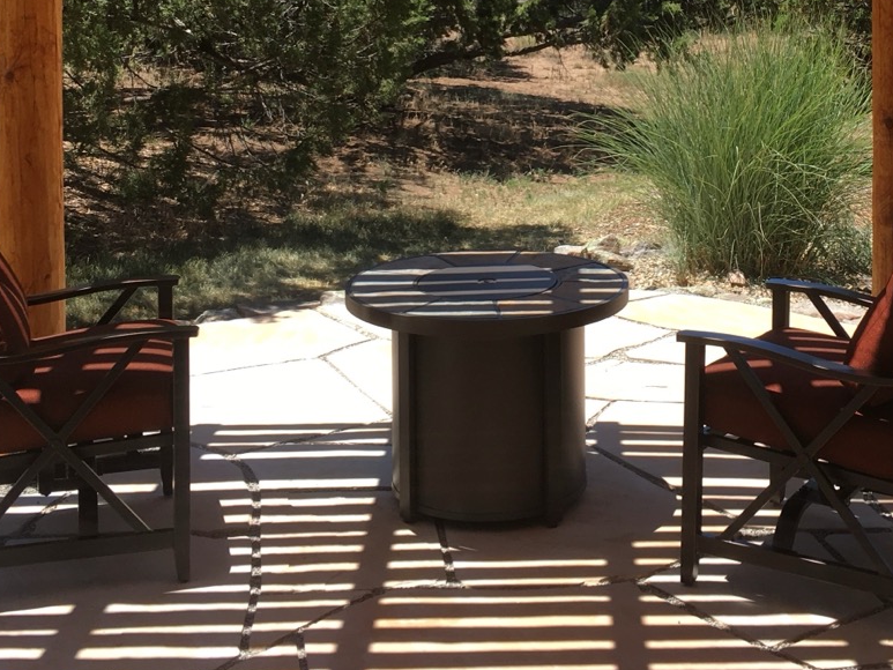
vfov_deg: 23.4
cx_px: 558
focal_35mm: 60
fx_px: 1548
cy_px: -8
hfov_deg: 32.0
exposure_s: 1/754
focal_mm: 4.15
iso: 25
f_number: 2.2
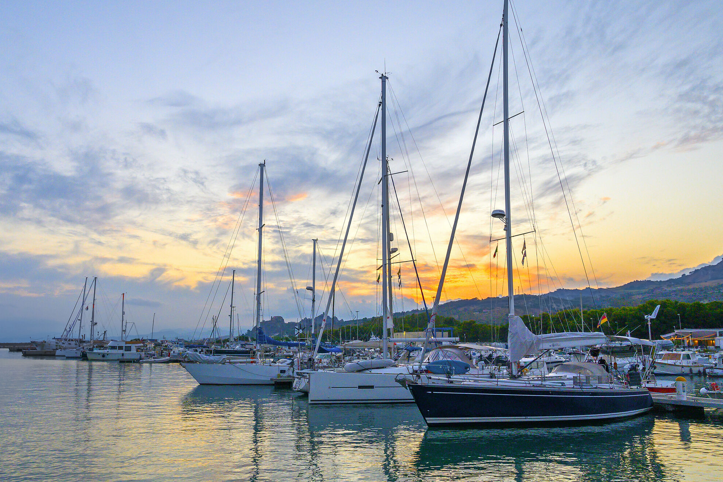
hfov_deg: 63.2
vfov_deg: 44.9
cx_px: 298
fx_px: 582
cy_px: 262
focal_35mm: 29
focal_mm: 24
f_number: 8
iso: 2000
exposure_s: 1/500
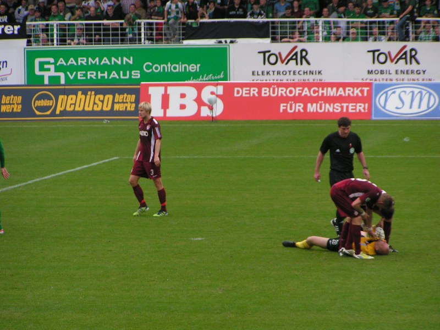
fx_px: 3292
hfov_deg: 7.6
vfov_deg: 5.7
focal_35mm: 259
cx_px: 220
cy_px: 165
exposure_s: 1/400
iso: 125
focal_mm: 39.6
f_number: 3.5
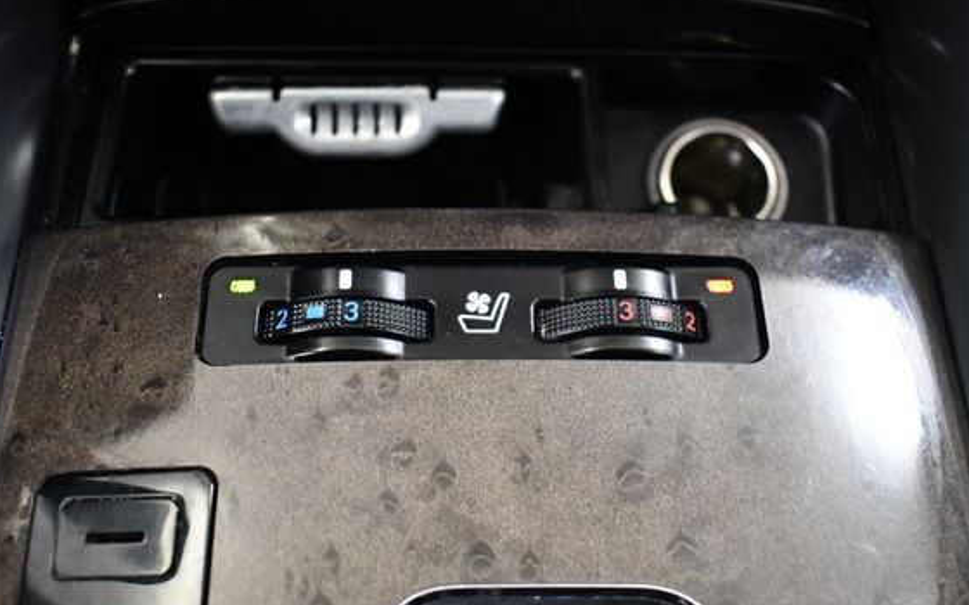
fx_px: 1109
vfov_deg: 30.5
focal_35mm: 42
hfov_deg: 47.2
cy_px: 315
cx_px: 488
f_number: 3.5
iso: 3200
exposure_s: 1/80
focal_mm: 18
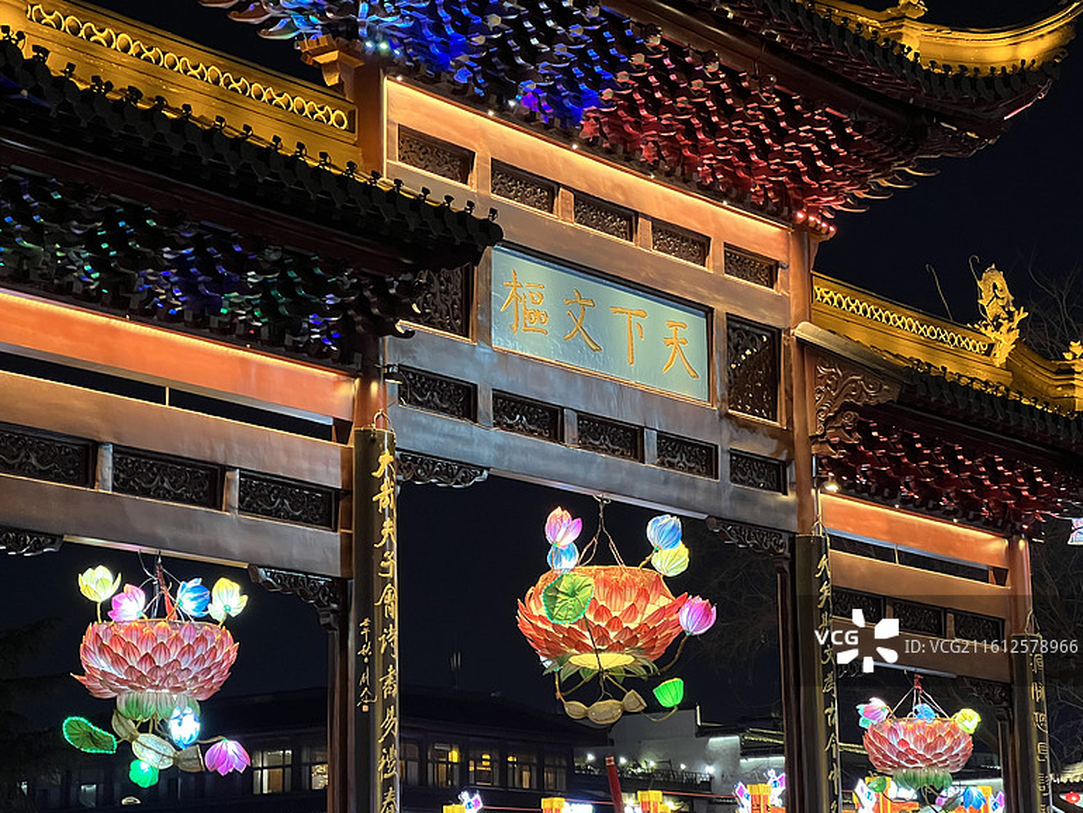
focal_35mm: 80
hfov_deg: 24.4
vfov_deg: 18.4
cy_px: 419
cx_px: 544
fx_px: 2504
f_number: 2.8
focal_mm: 9
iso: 800
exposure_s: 1/34
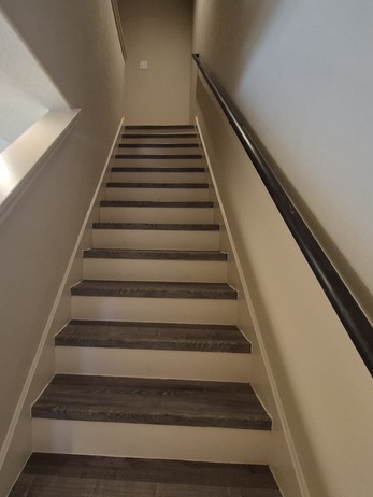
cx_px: 146
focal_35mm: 18
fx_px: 258
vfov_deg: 87.7
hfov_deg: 70.8
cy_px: 247
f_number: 2.2
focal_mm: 1.74
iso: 400
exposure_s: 1/60
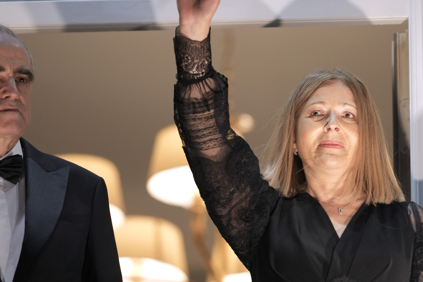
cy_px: 148
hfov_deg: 2.9
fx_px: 8459
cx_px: 314
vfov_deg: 1.9
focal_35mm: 720
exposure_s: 1/160
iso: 2000
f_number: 2.8
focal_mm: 400
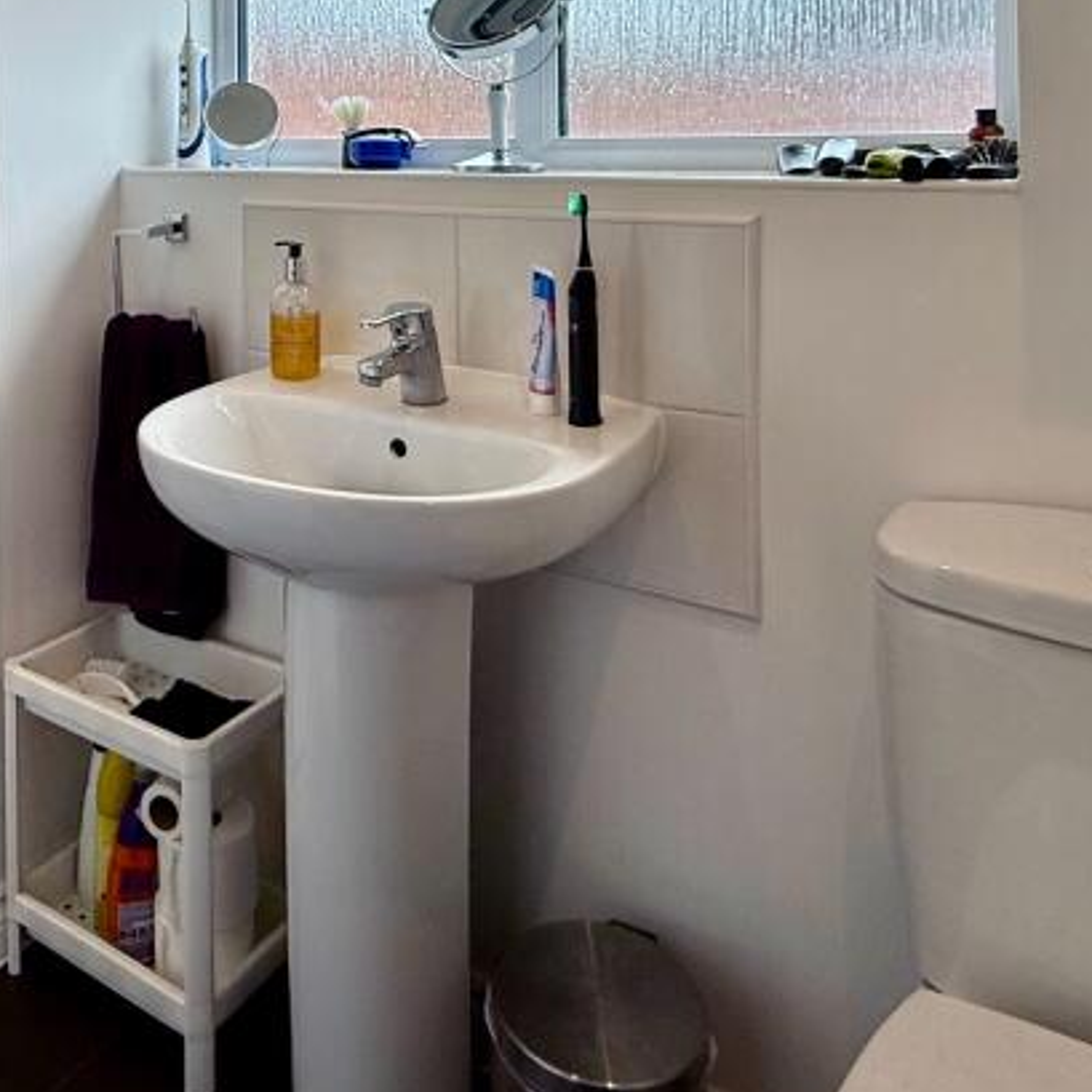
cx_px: 334
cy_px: 139
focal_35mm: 31
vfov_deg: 47.9
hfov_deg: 51.2
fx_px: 1106
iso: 64
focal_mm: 2.22
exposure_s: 1/246
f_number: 2.2
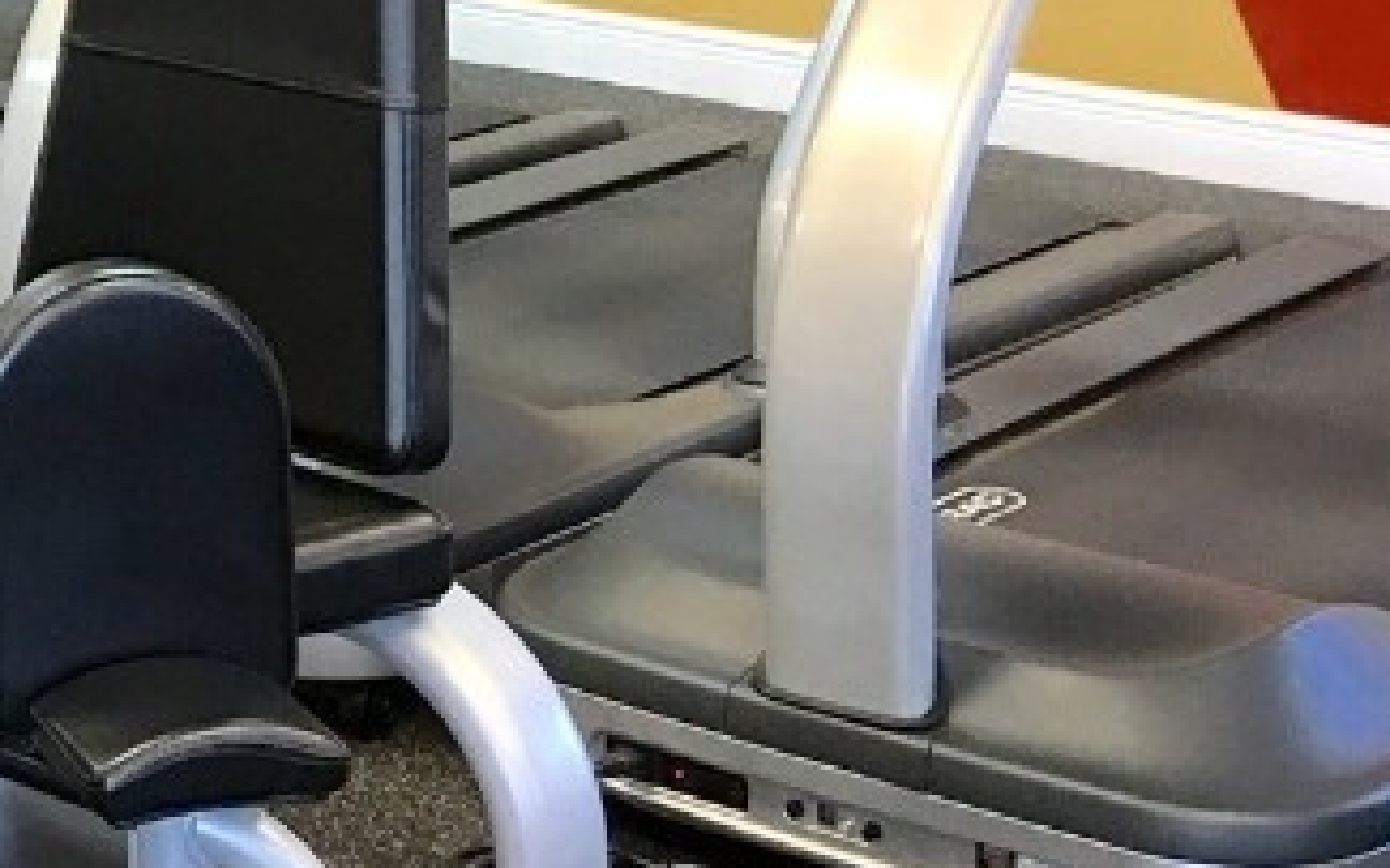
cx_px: -530
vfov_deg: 12.8
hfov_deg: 19.4
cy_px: -449
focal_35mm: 97
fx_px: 3674
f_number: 2.2
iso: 40
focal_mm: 4.15
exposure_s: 1/15
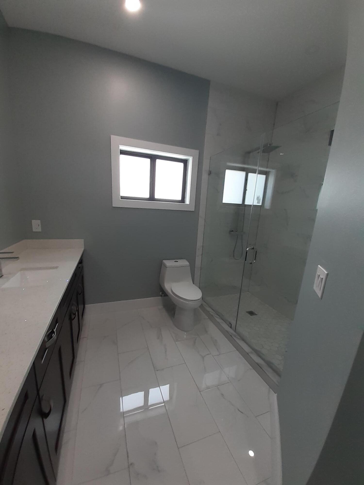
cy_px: 242
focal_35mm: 13
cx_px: 182
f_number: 2.2
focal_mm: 1.13
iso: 80
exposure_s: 1/40
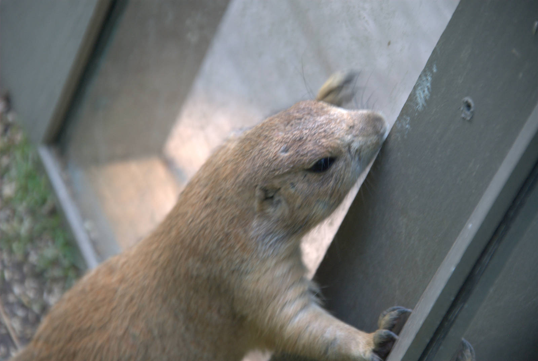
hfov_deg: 7.6
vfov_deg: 5.1
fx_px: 4041
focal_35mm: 270
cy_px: 180
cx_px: 269
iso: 400
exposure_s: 1/50
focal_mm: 180
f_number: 6.3
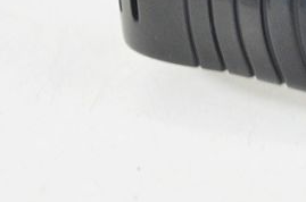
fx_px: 3820
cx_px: 355
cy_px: 40
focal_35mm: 450
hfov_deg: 4.6
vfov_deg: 3.0
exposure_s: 1/100
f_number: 5.6
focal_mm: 105
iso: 1600
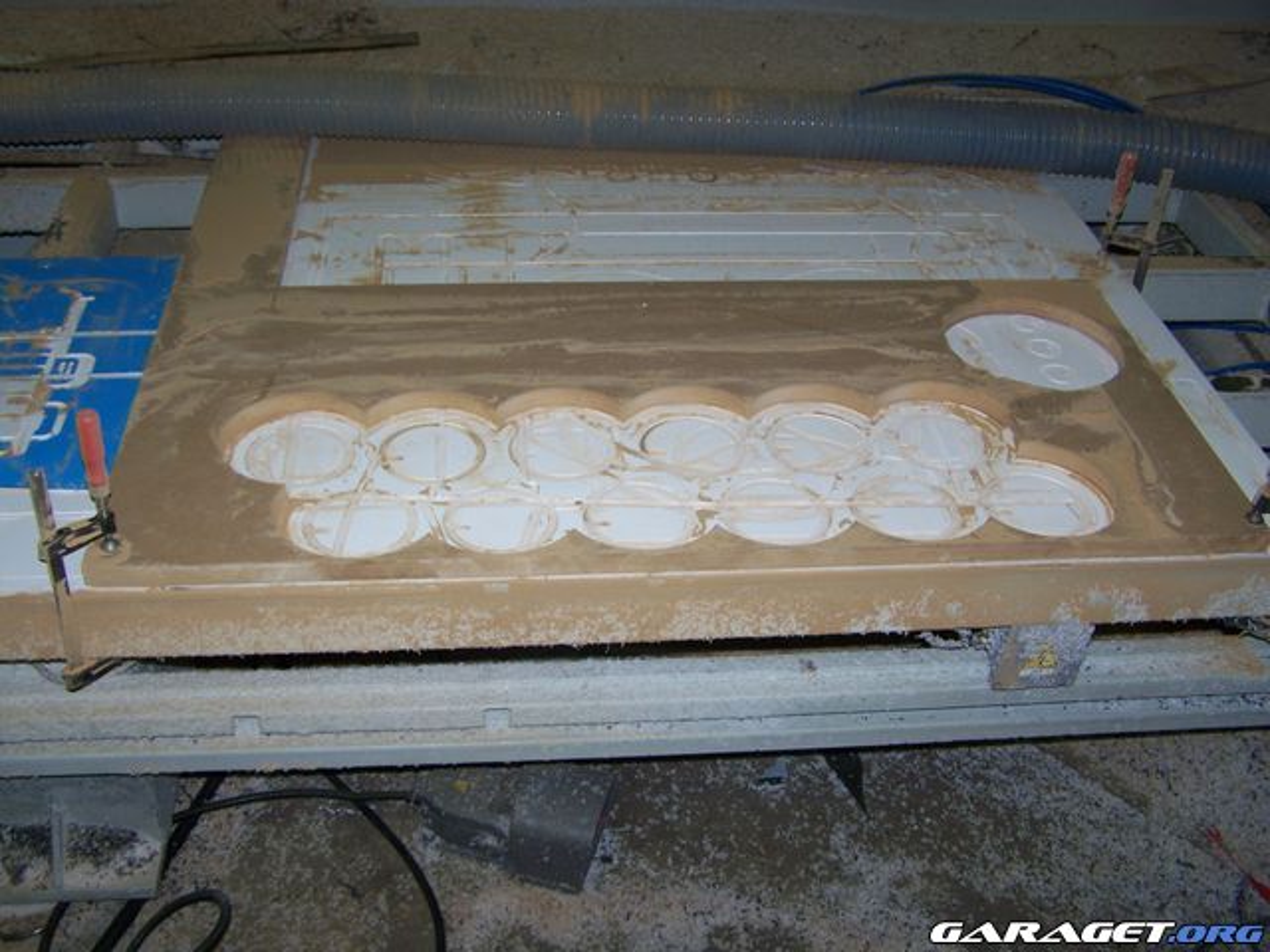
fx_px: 1394
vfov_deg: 37.7
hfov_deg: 49.0
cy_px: 476
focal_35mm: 38
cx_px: 635
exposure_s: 1/60
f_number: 2.8
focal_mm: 6.3
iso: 80
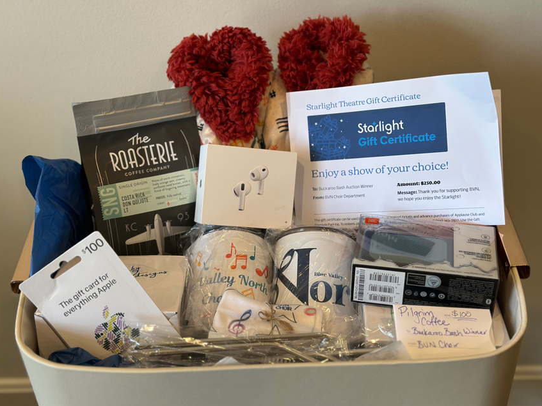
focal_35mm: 51
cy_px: 206
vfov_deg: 28.6
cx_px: 271
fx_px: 798
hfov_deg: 37.5
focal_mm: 6.86
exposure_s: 1/60
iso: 125
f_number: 1.78
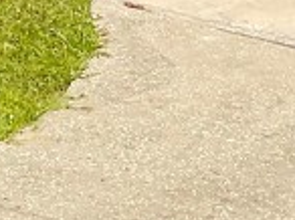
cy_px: -369
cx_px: -125
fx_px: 1736
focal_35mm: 204
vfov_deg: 6.7
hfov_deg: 9.5
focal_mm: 3
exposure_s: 1/2959
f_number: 1.8
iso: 20
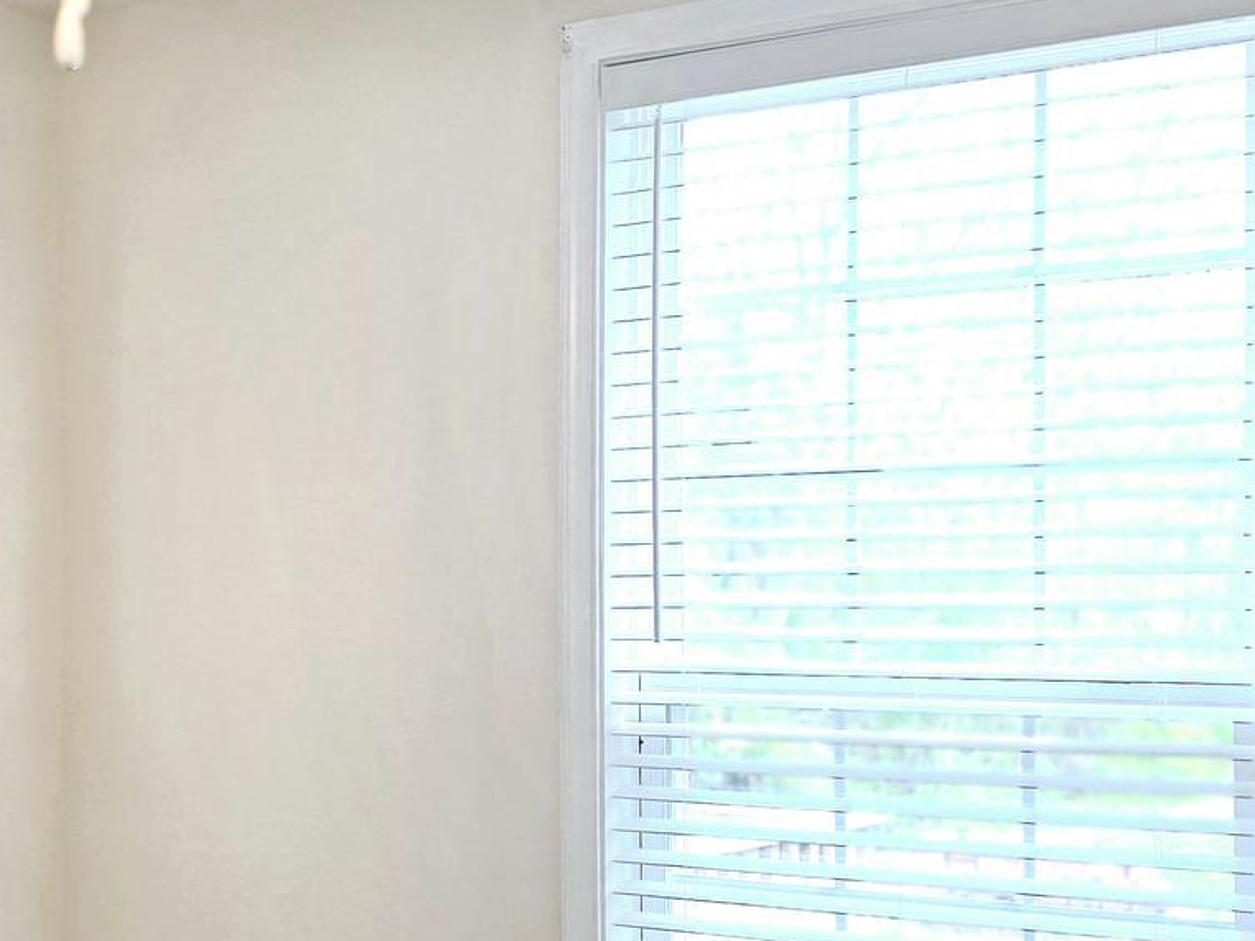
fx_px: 2248
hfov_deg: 30.3
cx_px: 215
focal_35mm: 62
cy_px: 563
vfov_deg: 23.6
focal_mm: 6.3
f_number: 1.7
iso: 16
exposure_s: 1/120
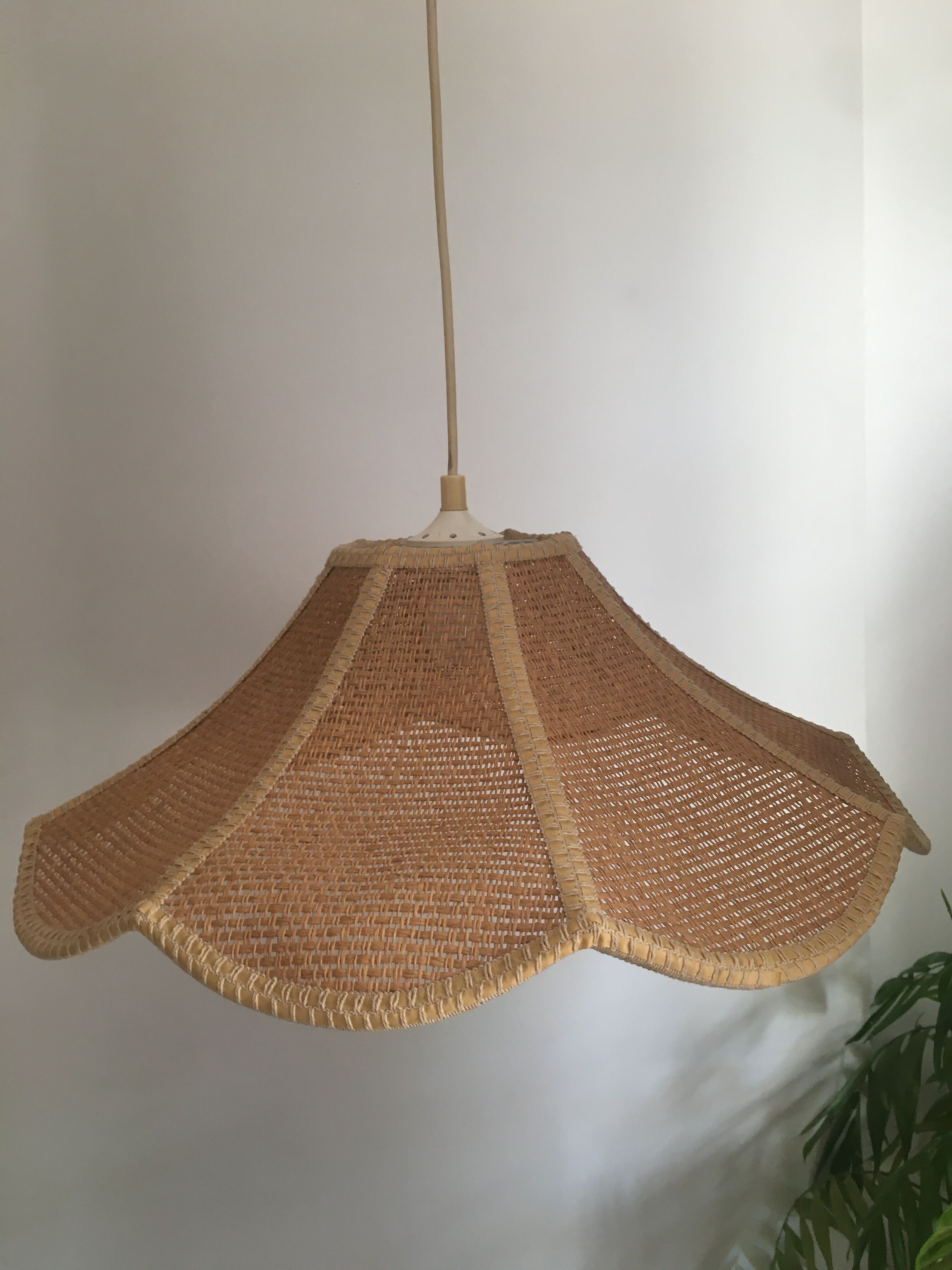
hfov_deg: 48.2
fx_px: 1063
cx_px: 476
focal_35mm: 29
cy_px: 635
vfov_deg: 61.7
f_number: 2.2
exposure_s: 1/33
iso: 64
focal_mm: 4.15
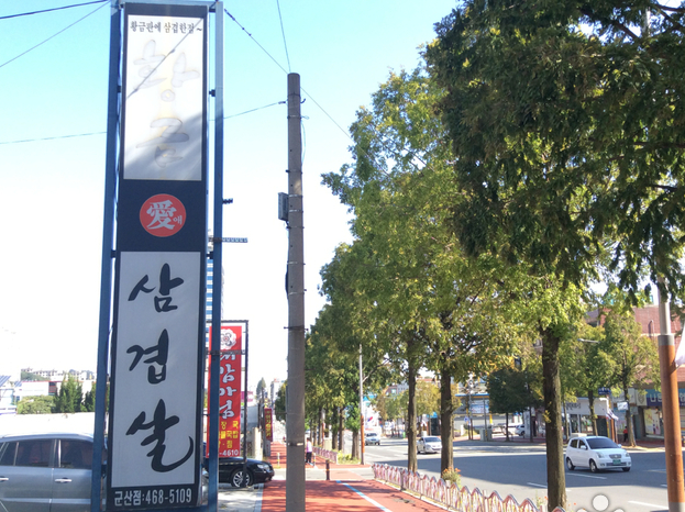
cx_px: 373
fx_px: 731
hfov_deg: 50.1
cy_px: 279
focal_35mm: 37
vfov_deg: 38.6
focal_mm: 3.3
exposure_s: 1/347
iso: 32
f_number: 2.4
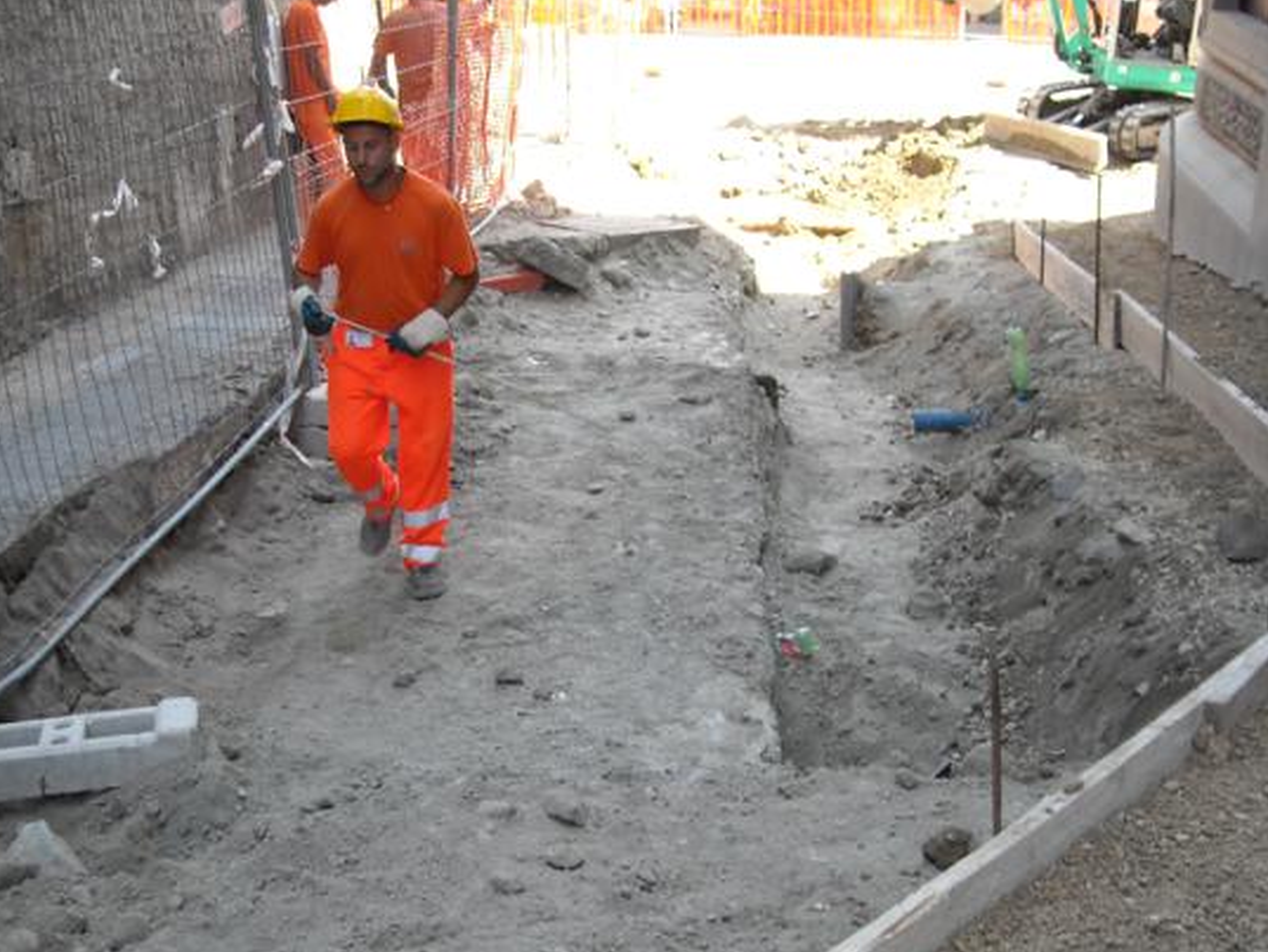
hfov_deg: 39.6
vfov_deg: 30.0
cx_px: 594
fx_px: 1759
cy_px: 644
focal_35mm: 48
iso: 64
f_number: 2.8
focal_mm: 5.7
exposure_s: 1/91
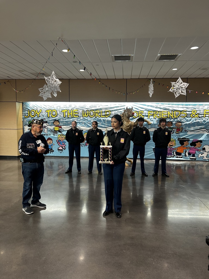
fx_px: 209
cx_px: 104
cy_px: 140
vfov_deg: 67.3
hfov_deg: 53.1
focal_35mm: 26
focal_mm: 5.7
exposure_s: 1/60
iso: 160
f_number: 1.5
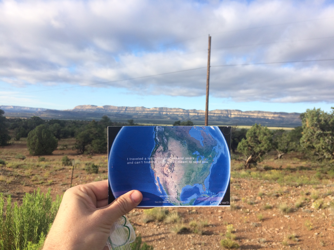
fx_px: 280
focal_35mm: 29
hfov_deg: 61.7
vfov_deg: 48.2
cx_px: 167
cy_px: 125
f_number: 2.2
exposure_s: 1/720
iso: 32
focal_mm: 4.15
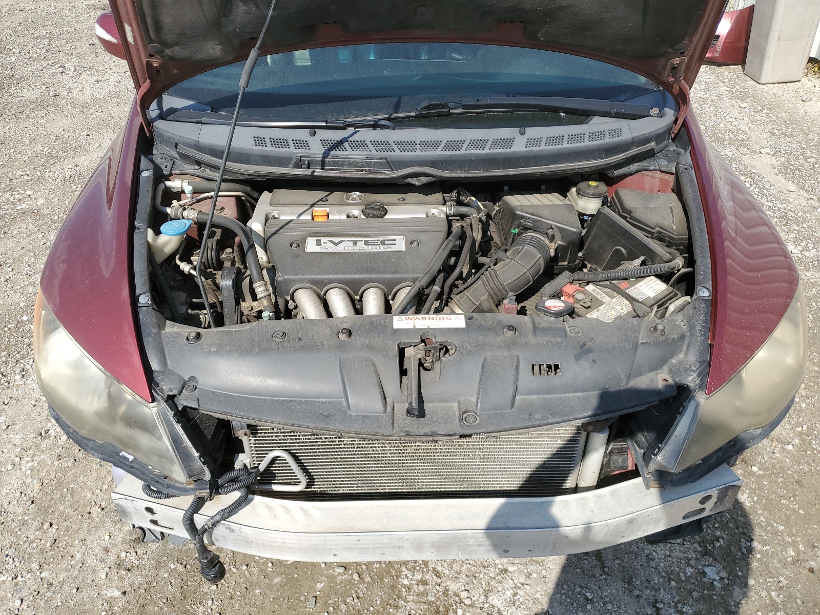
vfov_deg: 53.1
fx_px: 616
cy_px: 308
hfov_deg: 67.3
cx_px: 410
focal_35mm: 26
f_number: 1.5
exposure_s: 1/2500
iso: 50
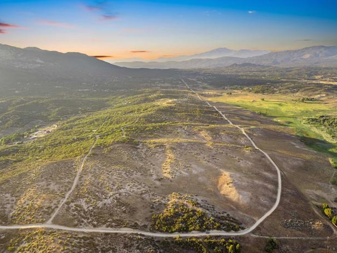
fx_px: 243
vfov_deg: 54.8
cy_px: 131
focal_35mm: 25
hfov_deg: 69.4
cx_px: 170
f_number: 2.8
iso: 100
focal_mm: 12.29
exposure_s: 1/320
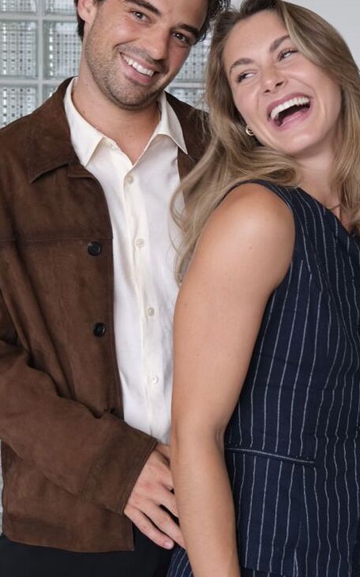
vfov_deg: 40.3
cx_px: 217
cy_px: 281
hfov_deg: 25.8
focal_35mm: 50
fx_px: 786
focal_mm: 23.5
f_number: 4
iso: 160
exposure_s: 1/38
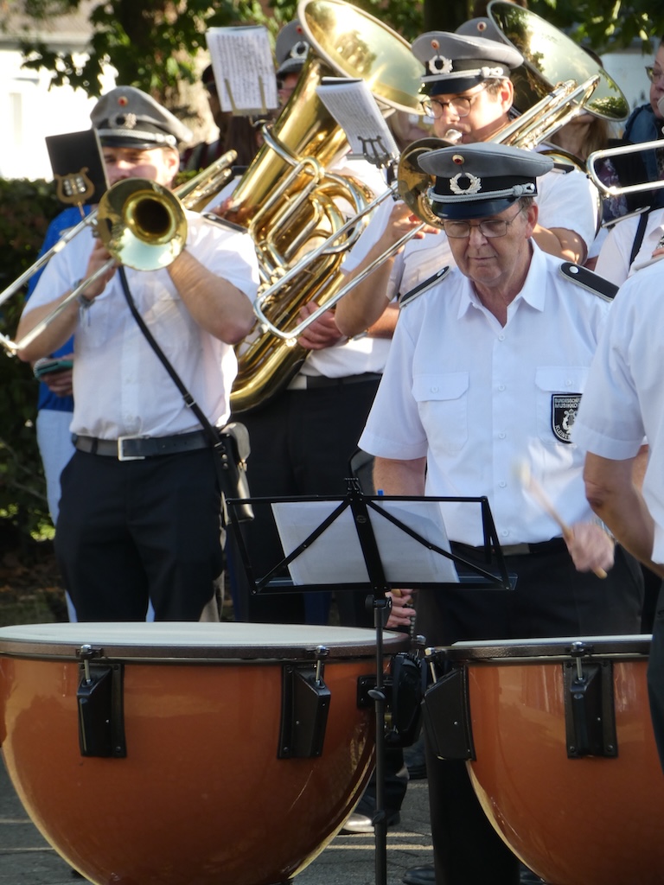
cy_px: 442
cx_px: 332
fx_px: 9514
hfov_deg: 4.0
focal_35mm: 372
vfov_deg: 5.3
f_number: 5.6
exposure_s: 1/100
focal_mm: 66.7
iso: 80
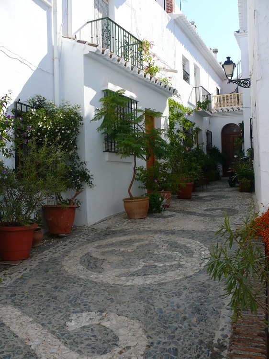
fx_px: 363
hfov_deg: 40.7
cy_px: 180
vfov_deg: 52.6
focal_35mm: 35
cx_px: 134
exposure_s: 1/200
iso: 100
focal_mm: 7.4
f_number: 4
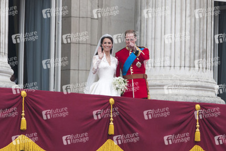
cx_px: 112
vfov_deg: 2.3
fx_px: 3800
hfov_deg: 3.4
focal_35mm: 605
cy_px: 76
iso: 640
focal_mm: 400
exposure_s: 1/1600
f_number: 5.6
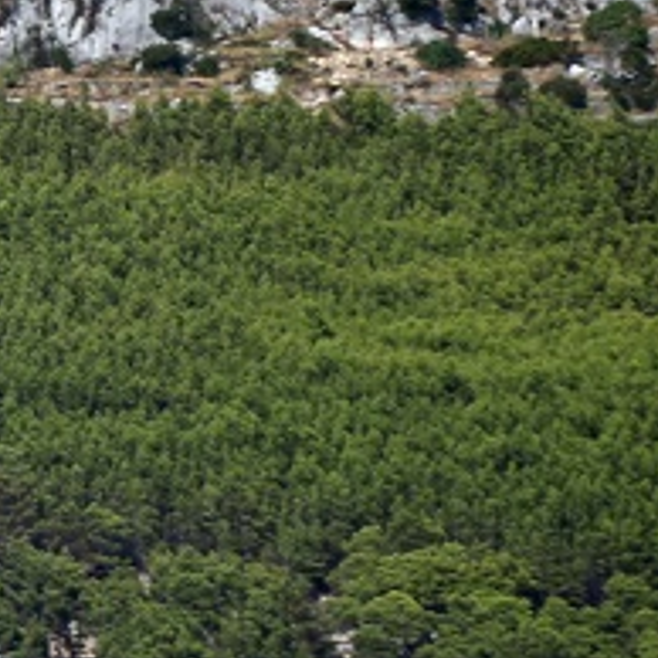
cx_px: -797
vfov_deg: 1.3
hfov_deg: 1.3
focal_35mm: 1312
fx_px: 28216
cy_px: 921
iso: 100
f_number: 5.6
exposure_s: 1/640
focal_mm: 300
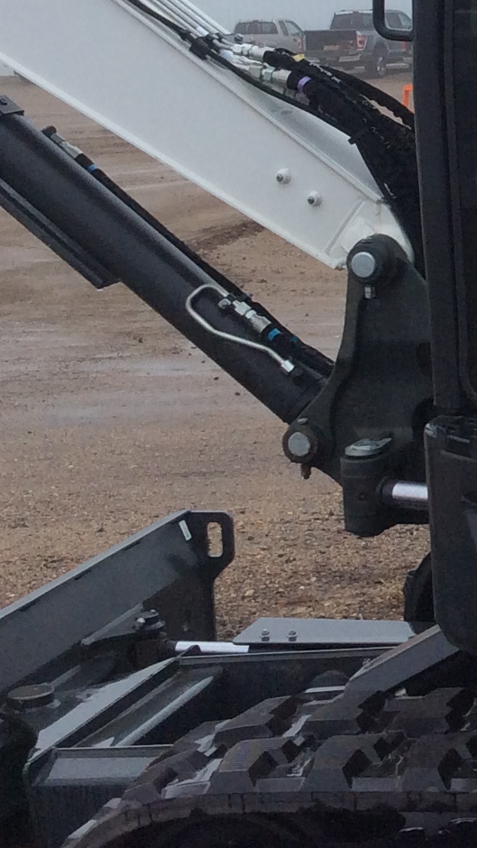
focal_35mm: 96
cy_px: 205
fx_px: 2158
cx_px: 845
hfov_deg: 11.7
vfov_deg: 22.0
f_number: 2.4
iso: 32
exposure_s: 1/406
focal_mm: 3.3
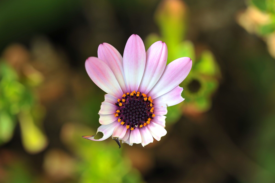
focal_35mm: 105
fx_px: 802
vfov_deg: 13.0
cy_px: 92
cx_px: 138
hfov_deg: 19.5
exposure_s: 1/320
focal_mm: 105
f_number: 5.6
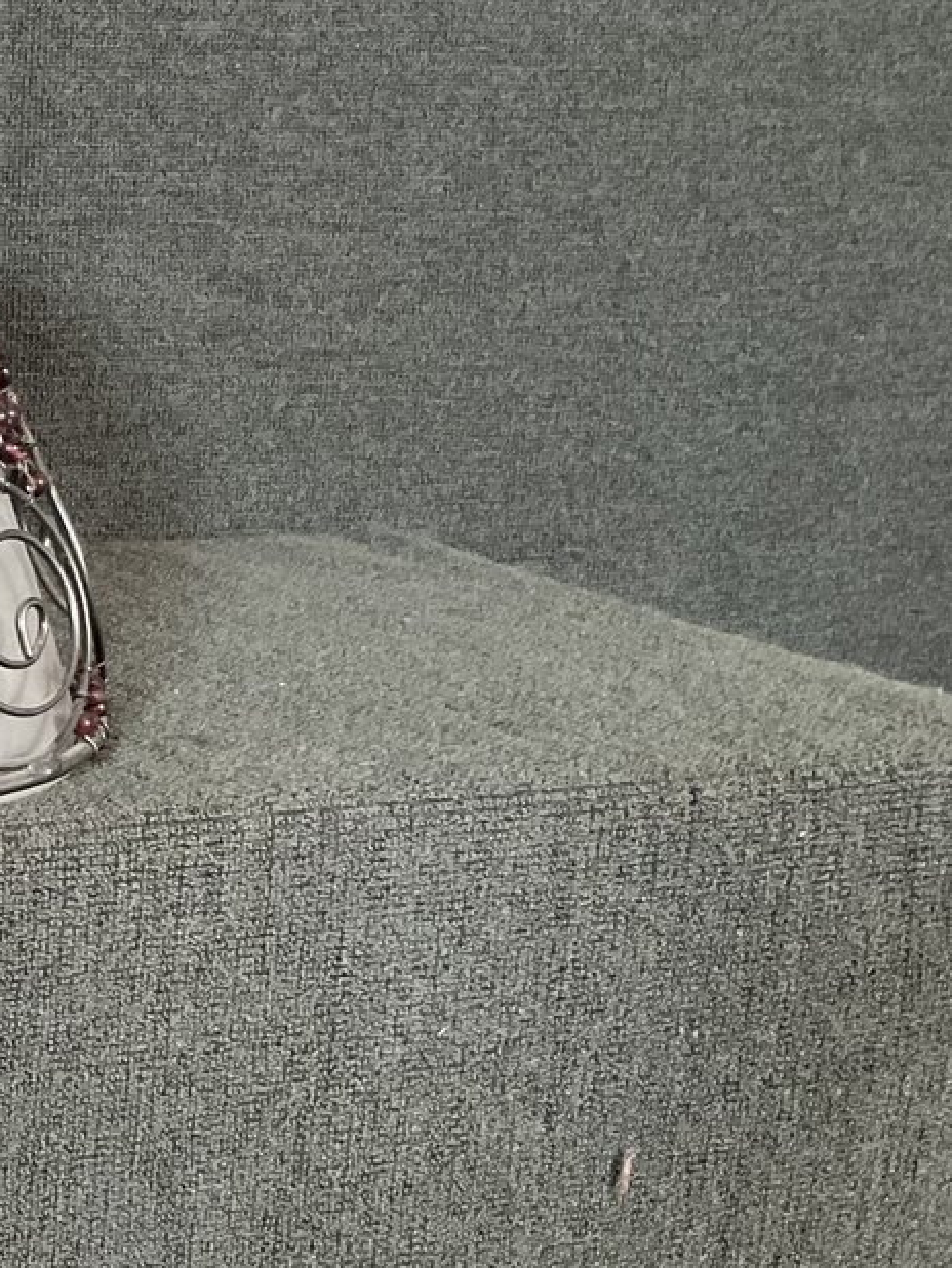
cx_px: -571
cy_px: 666
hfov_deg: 18.0
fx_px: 2602
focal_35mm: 71
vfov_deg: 27.4
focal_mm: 3
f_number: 1.8
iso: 160
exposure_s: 1/60
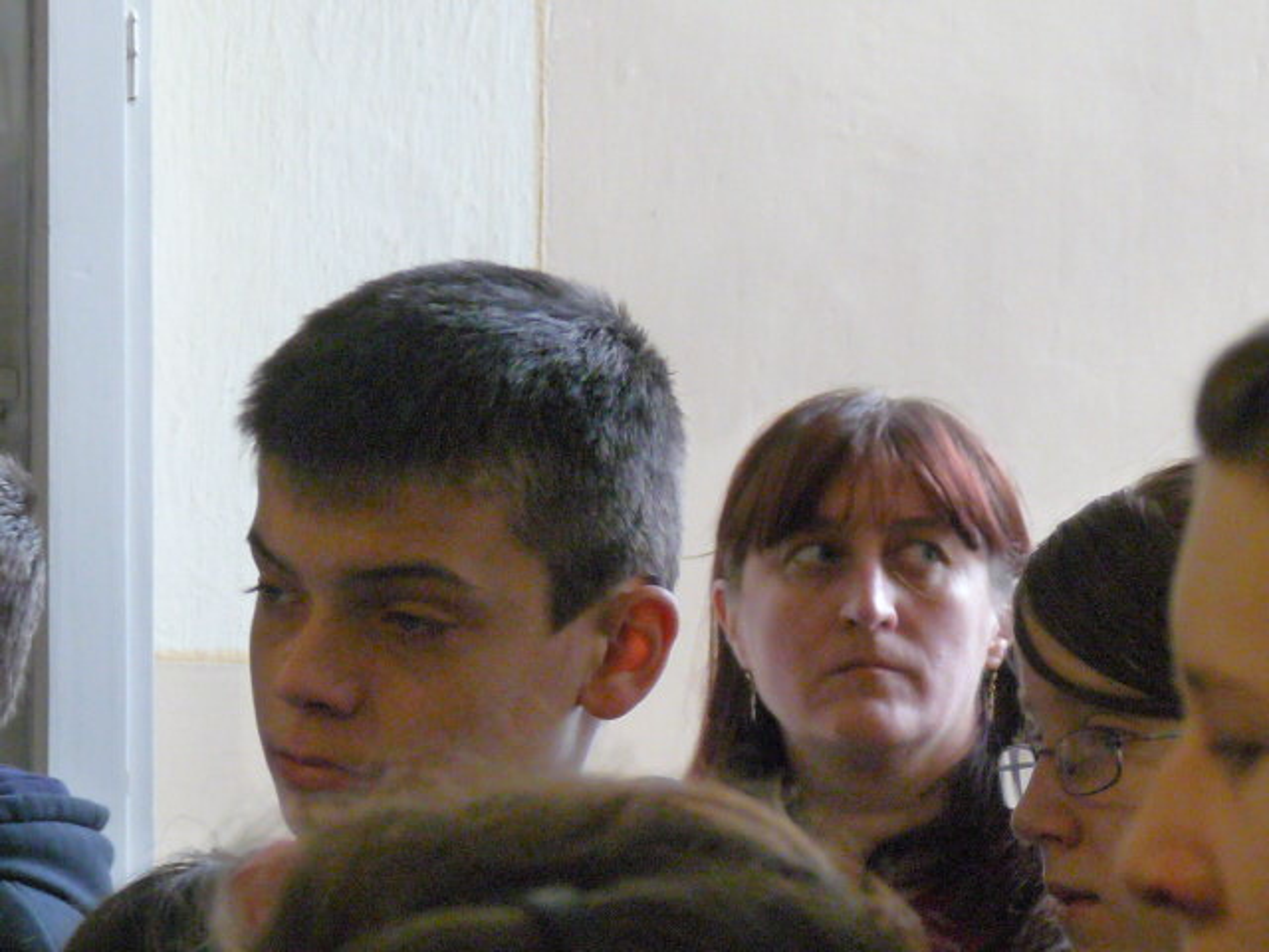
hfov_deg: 7.0
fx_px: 10375
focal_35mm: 283
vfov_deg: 5.3
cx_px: 634
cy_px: 476
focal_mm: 28.3
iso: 800
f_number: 3.7
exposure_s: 1/30
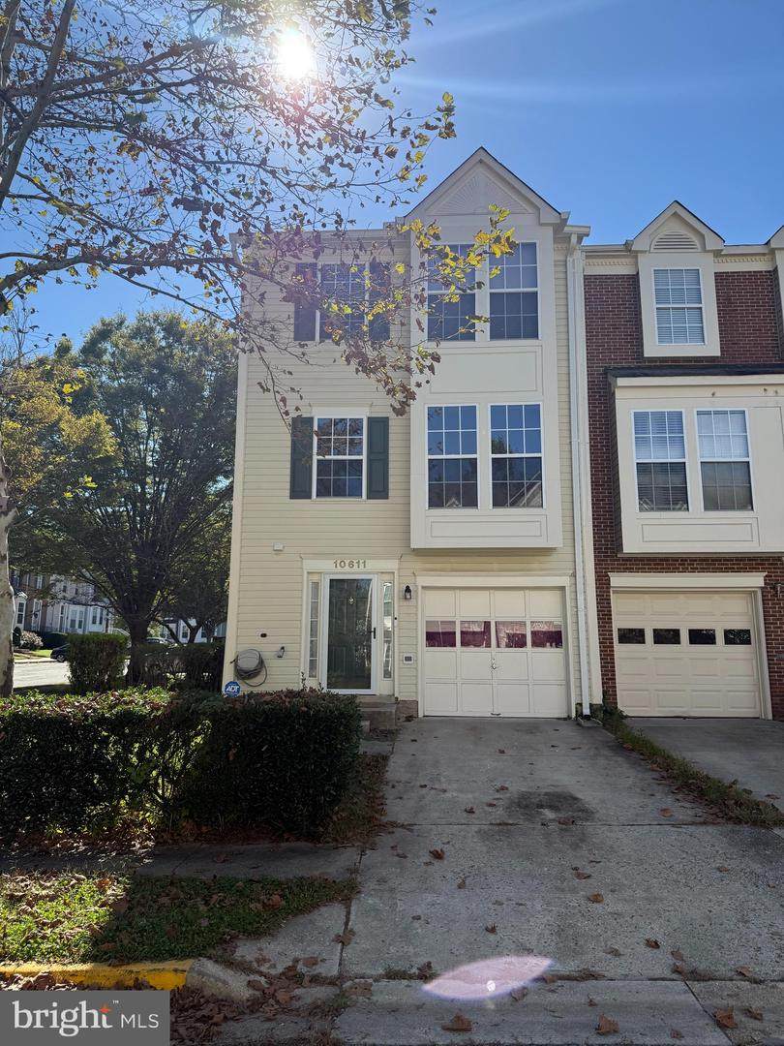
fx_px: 725
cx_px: 392
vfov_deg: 71.6
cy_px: 523
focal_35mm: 24
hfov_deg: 56.8
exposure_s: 1/4167
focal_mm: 6.76
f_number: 1.78
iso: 100
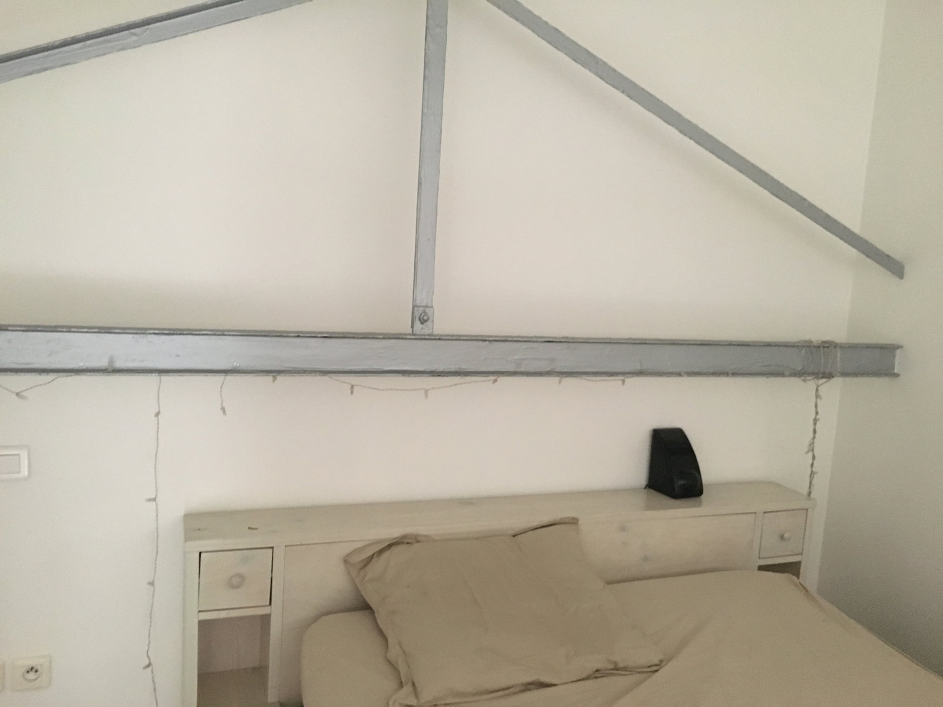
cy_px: 354
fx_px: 790
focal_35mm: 29
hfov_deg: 61.7
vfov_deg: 48.2
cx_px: 472
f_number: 2.2
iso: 250
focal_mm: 4.15
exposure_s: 1/17
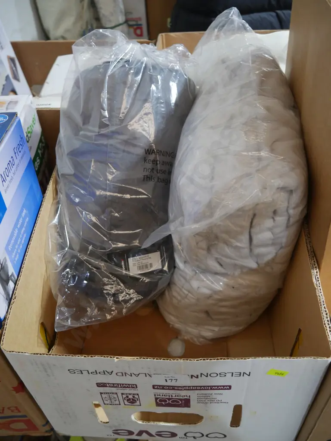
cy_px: 220
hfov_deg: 46.8
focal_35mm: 30
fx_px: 382
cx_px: 166
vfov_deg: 59.9
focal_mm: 15
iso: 1000
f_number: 3.6
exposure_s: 1/60
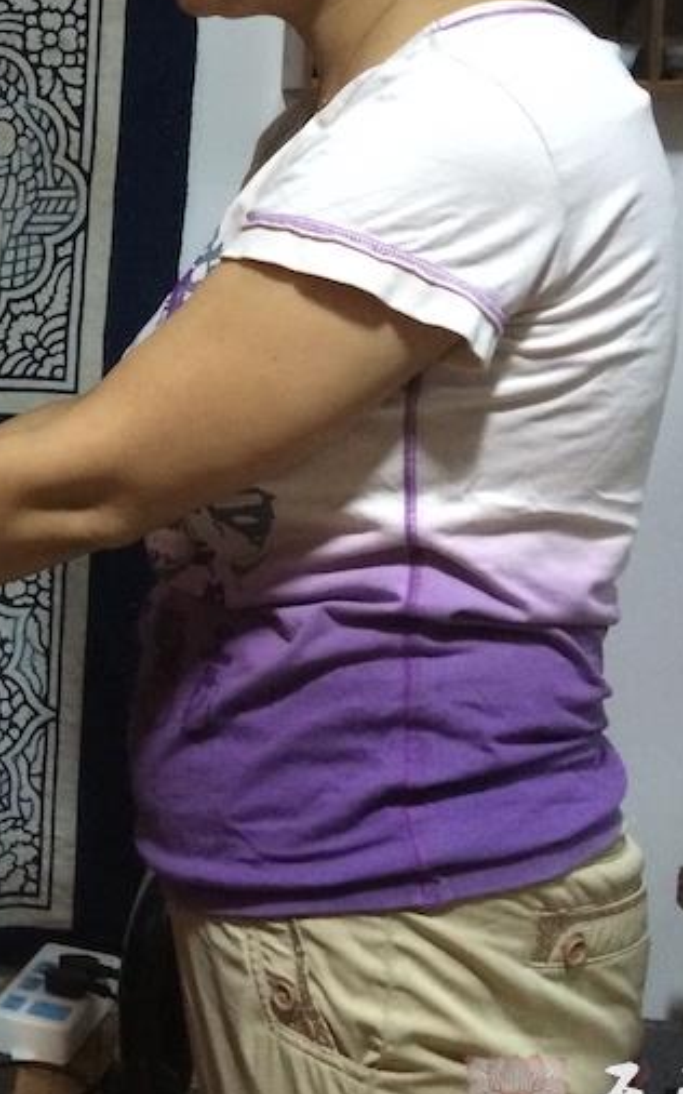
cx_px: -369
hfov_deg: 17.3
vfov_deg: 30.4
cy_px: 346
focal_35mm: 67
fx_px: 1997
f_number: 2.2
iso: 320
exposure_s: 1/17
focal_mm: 4.12
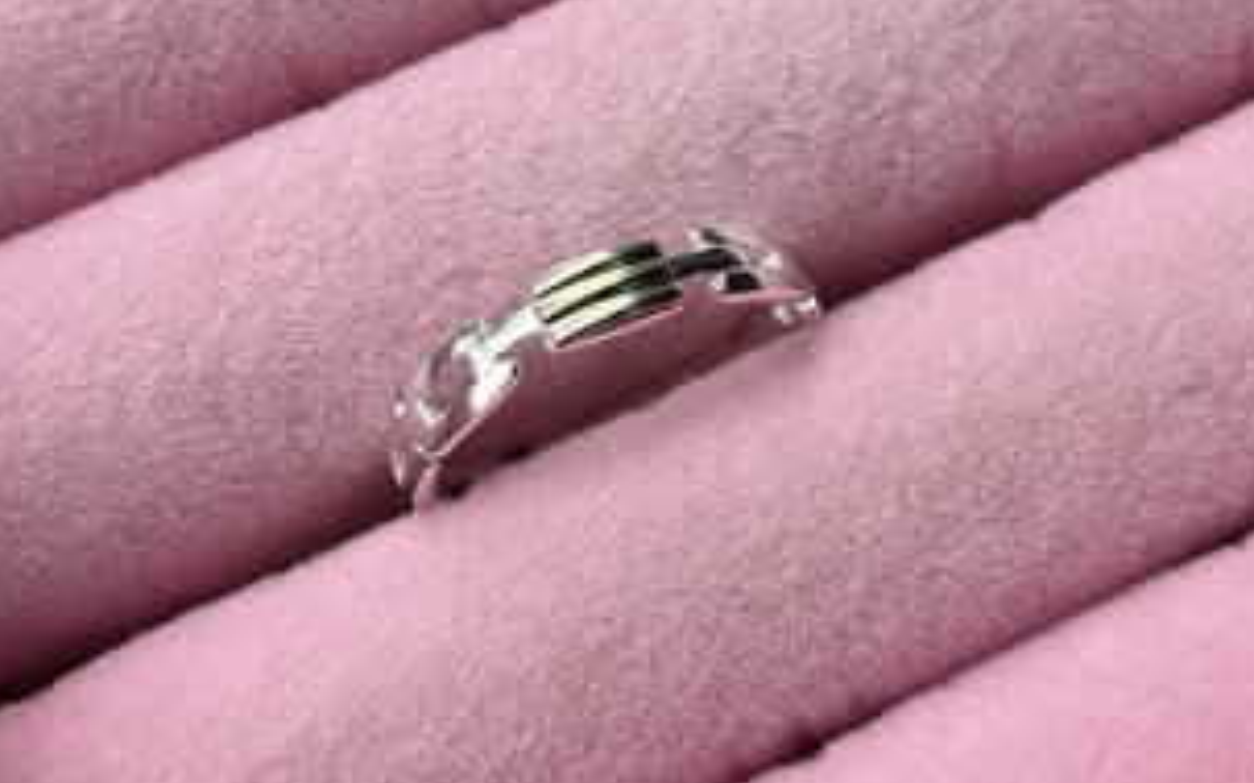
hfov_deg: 21.4
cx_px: 584
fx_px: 3313
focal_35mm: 97
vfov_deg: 13.5
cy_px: 396
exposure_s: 1/312
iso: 32
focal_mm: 5.96
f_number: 1.6
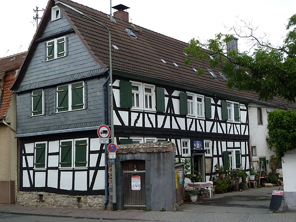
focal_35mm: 44
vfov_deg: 32.9
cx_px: 148
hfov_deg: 42.9
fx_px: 376
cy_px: 111
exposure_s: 1/160
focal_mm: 7.3
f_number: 4
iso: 80
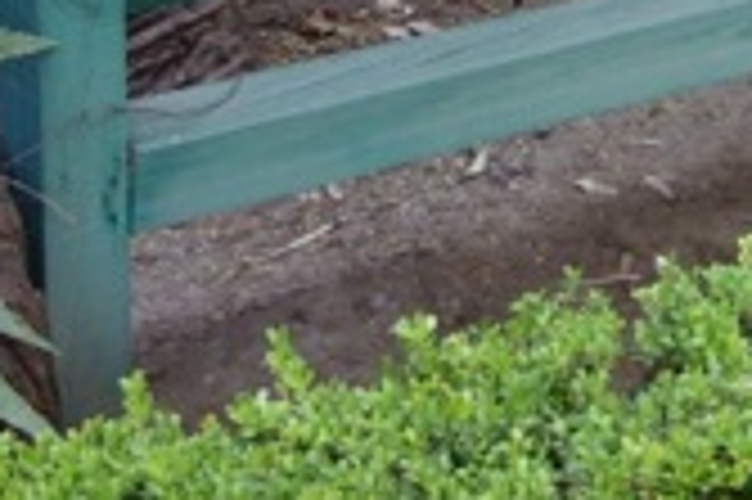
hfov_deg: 11.7
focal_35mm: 168
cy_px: -628
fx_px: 3506
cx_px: 1103
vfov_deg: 7.7
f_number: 1.8
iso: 125
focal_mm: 10.4
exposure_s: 1/60
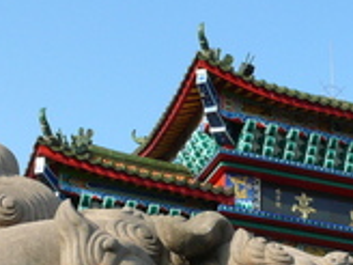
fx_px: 1091
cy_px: 322
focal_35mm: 107
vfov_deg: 13.4
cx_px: 269
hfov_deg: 18.3
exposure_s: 1/400
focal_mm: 7.4
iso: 200
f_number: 6.3
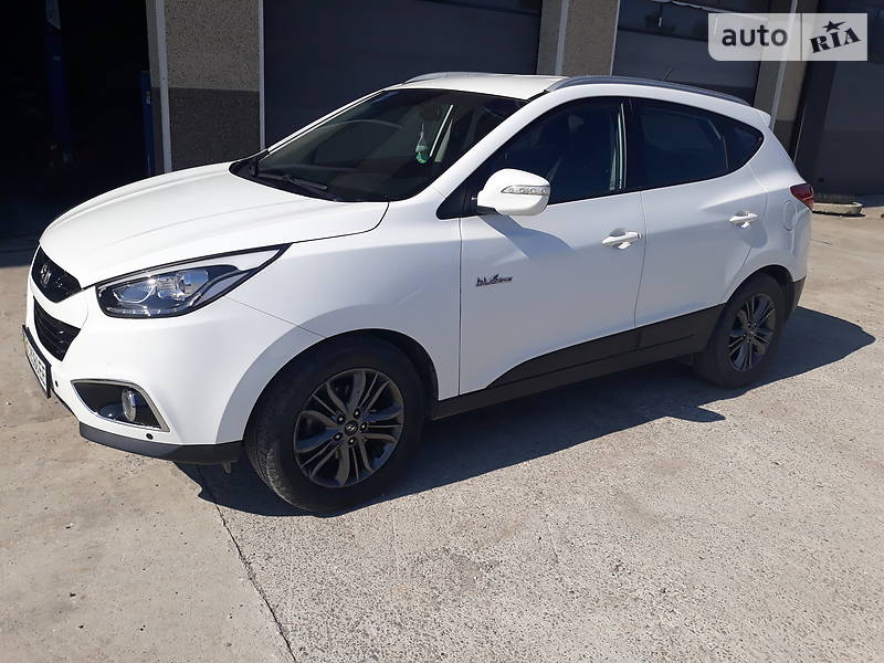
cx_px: 442
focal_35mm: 27
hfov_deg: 65.3
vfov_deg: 51.4
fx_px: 690
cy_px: 332
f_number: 1.7
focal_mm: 3.7
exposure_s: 1/2571
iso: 40
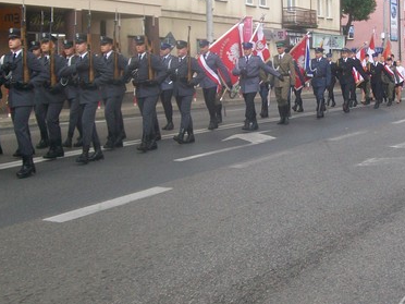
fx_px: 725
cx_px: 270
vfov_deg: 23.6
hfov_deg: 31.0
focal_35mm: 62
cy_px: 127
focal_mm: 6
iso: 64
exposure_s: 1/200
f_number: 2.7
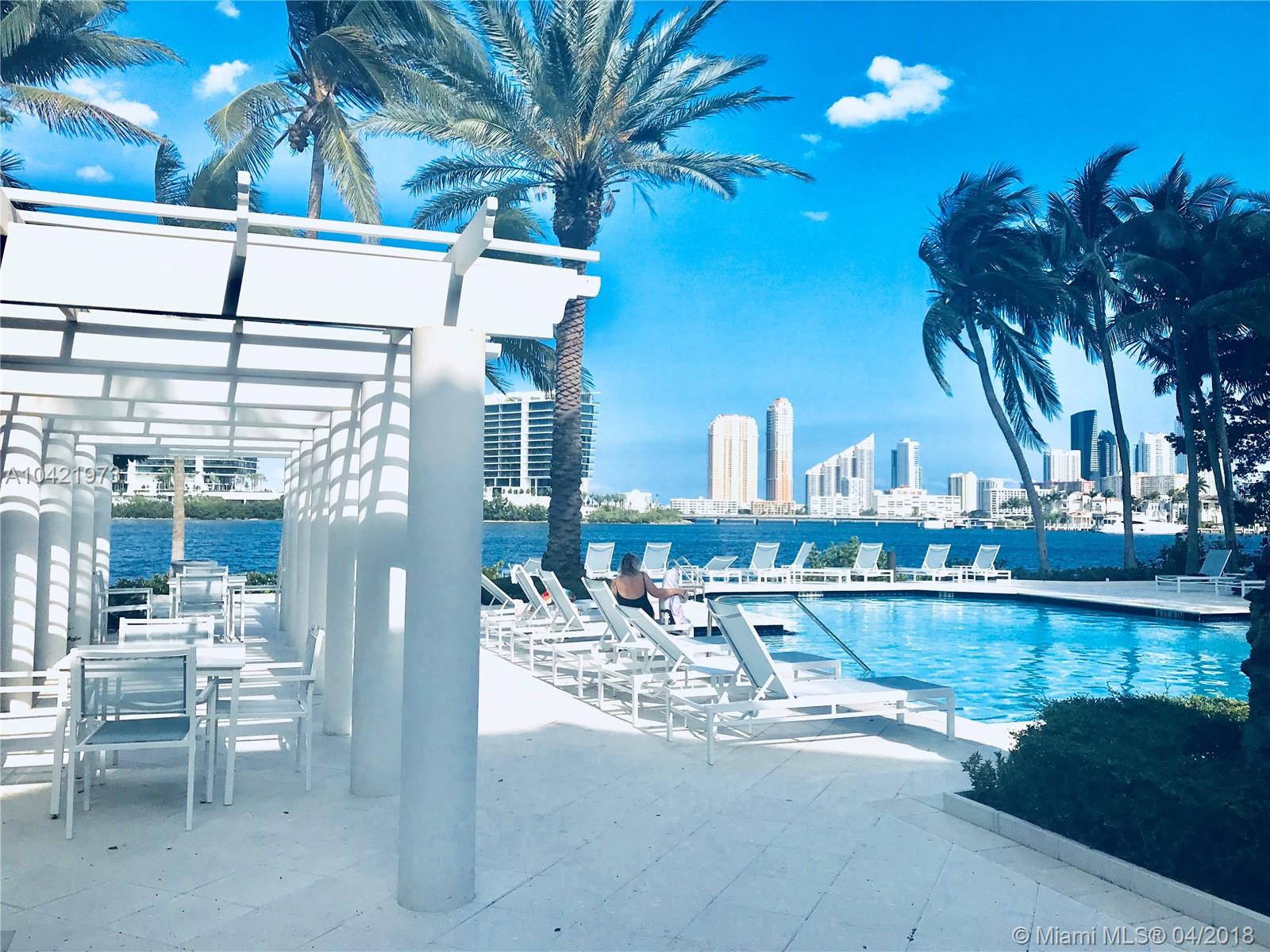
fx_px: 1027
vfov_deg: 49.7
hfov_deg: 63.4
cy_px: 476
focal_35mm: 28
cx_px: 635
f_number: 1.8
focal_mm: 3.99
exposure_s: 1/3546
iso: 20
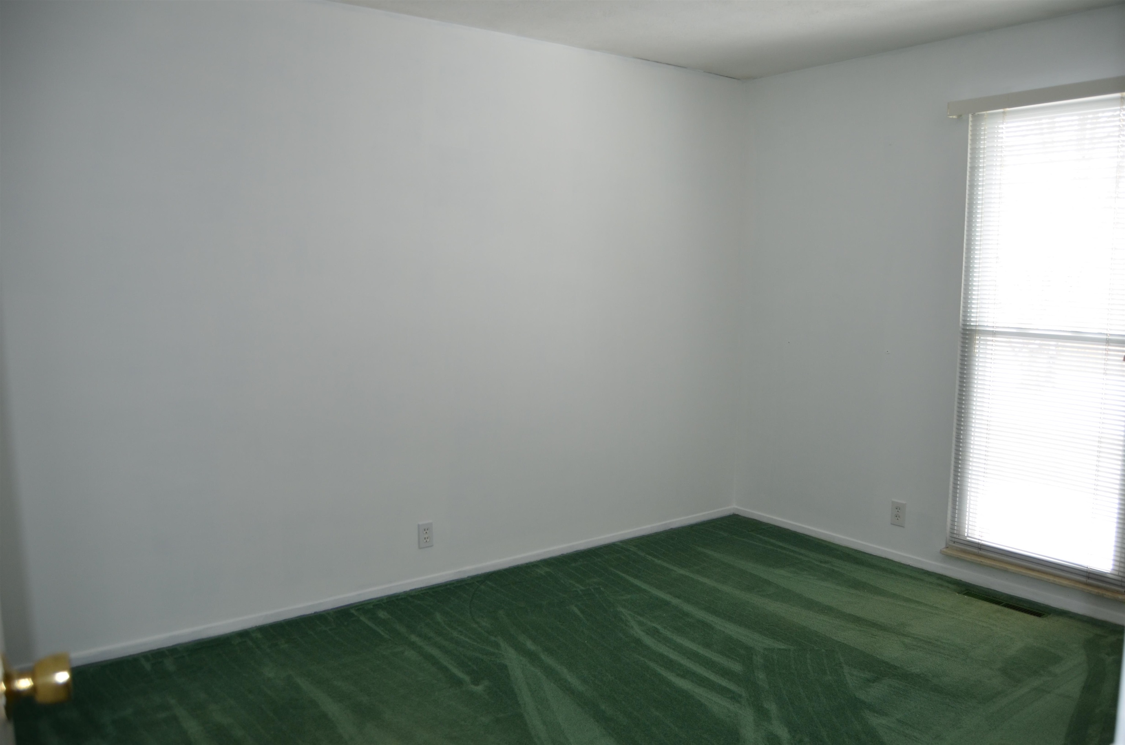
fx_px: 842
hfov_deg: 67.5
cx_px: 562
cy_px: 372
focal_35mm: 27
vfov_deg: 47.7
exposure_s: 1/125
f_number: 3.5
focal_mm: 18
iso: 360
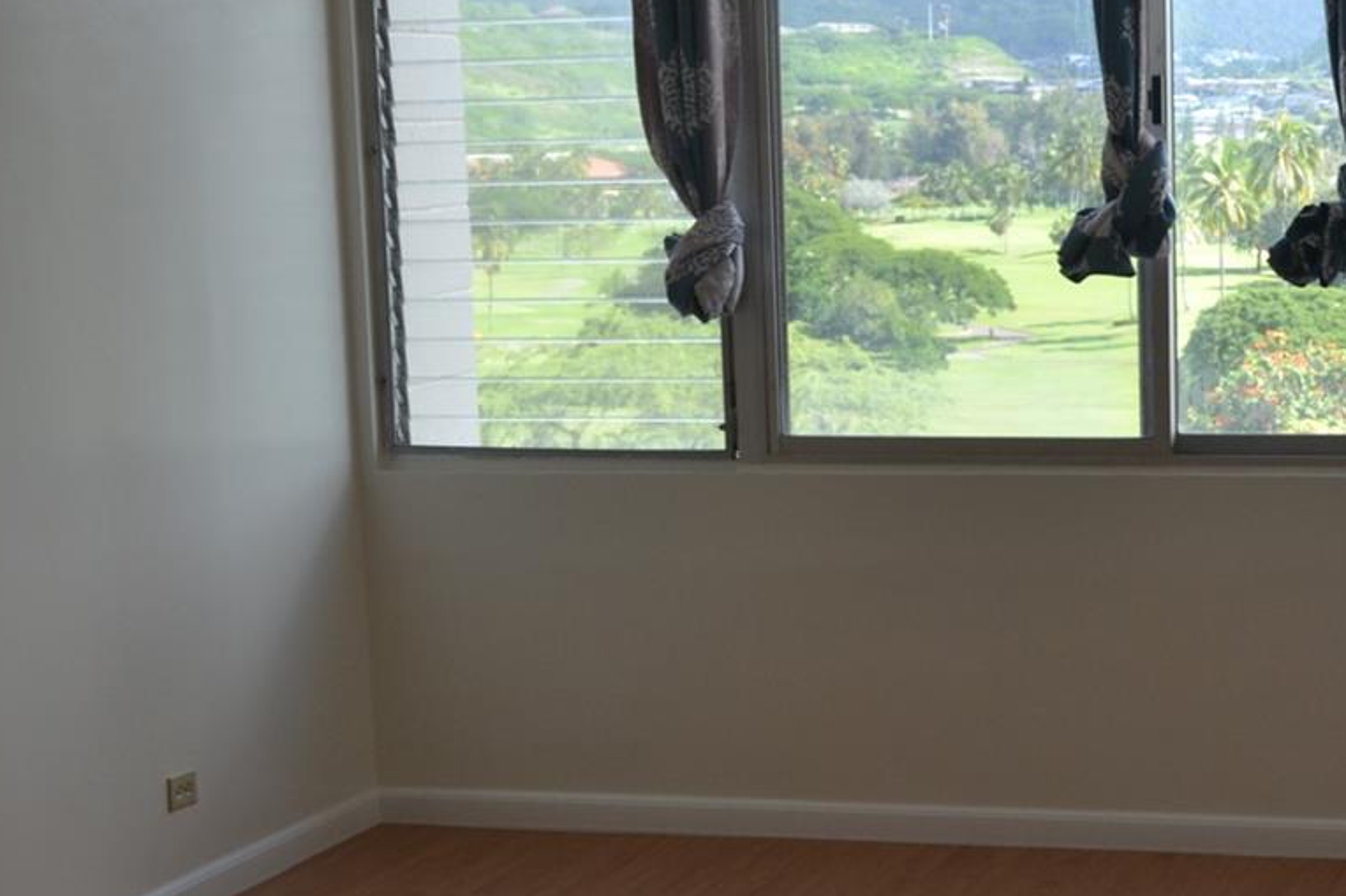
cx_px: 1046
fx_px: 3289
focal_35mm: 88
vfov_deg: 15.4
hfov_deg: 22.9
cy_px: 695
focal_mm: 28
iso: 250
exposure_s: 1/125
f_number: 5.6
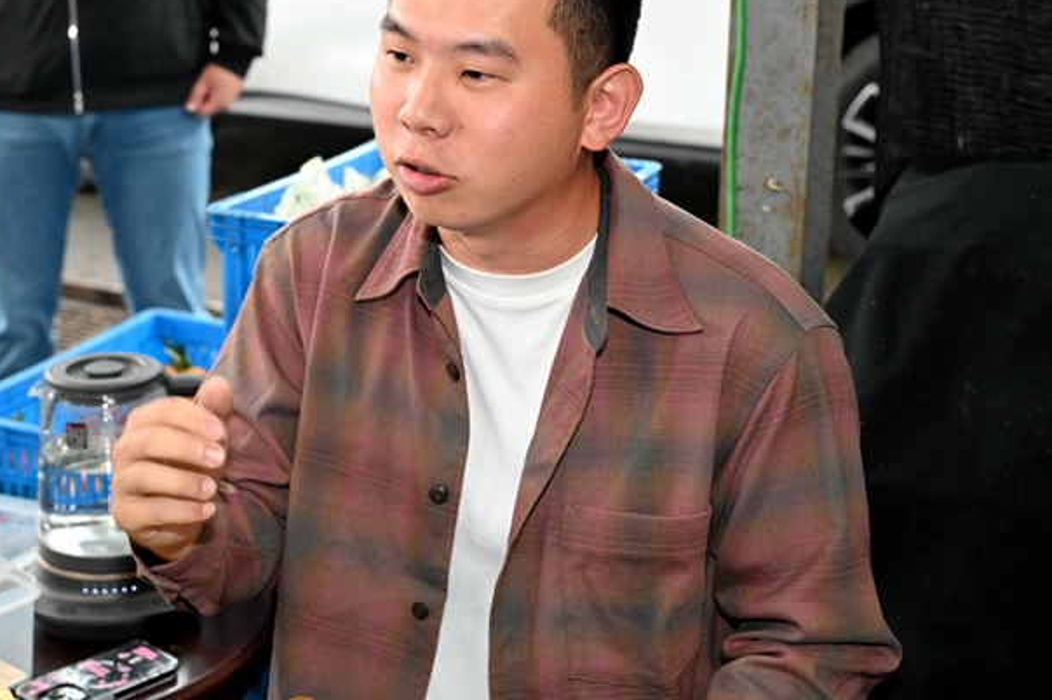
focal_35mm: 57
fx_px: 1665
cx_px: 428
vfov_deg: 23.7
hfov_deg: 35.0
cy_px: 273
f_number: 4
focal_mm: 43
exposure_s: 1/80
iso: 1600
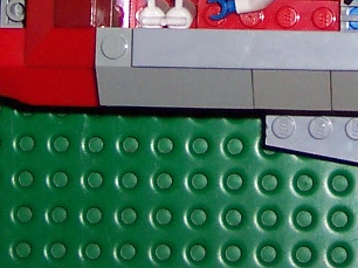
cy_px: -199
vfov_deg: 5.6
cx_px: 326
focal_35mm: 263
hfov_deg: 7.5
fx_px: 2718
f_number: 3.4
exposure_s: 1/60
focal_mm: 10.4
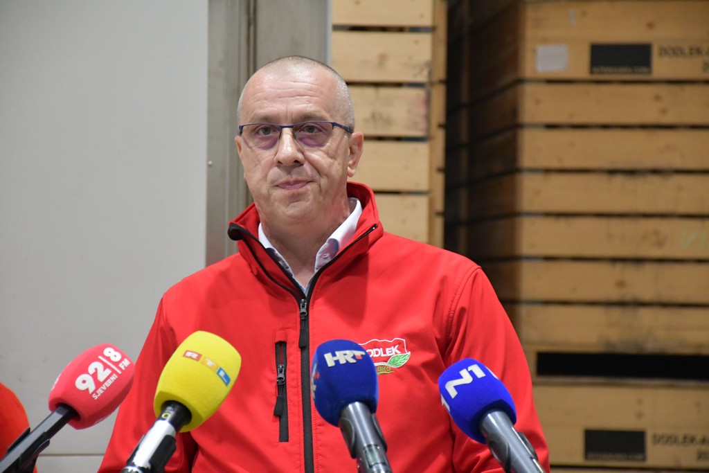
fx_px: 2954
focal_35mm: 150
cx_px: 354
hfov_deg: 13.7
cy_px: 236
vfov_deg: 9.2
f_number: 5.6
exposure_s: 1/125
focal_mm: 100
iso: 4000
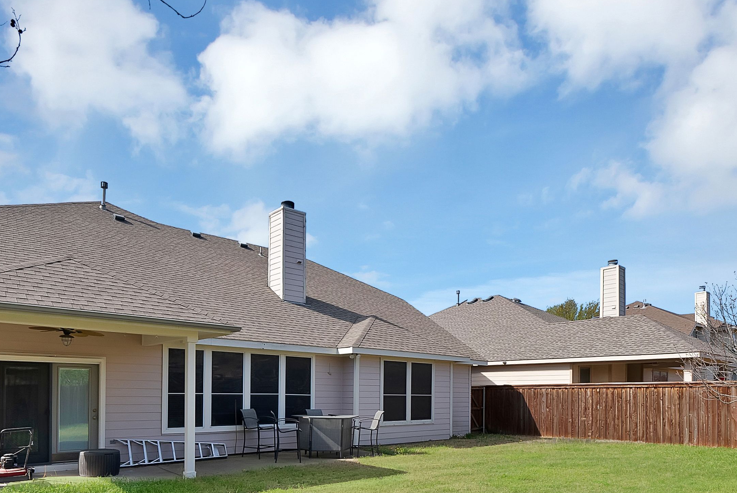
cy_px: 386
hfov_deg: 76.0
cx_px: 348
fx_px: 471
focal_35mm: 23
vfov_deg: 52.1
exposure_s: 1/320
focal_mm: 12
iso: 640
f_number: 9
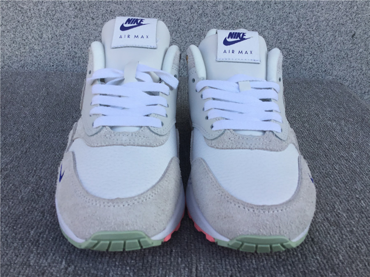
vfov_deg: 45.4
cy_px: 138
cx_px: 185
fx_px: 331
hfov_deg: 58.4
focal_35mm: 31
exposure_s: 1/458
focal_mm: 3.3
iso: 25
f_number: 2.4
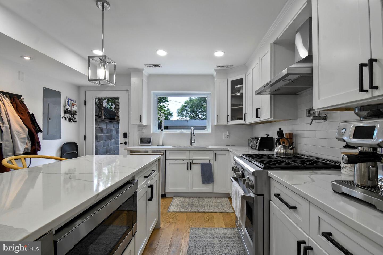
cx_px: 192
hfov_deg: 100.4
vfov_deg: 77.3
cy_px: 128
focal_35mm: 15
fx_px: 160
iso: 200
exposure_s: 1/8
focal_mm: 10
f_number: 10
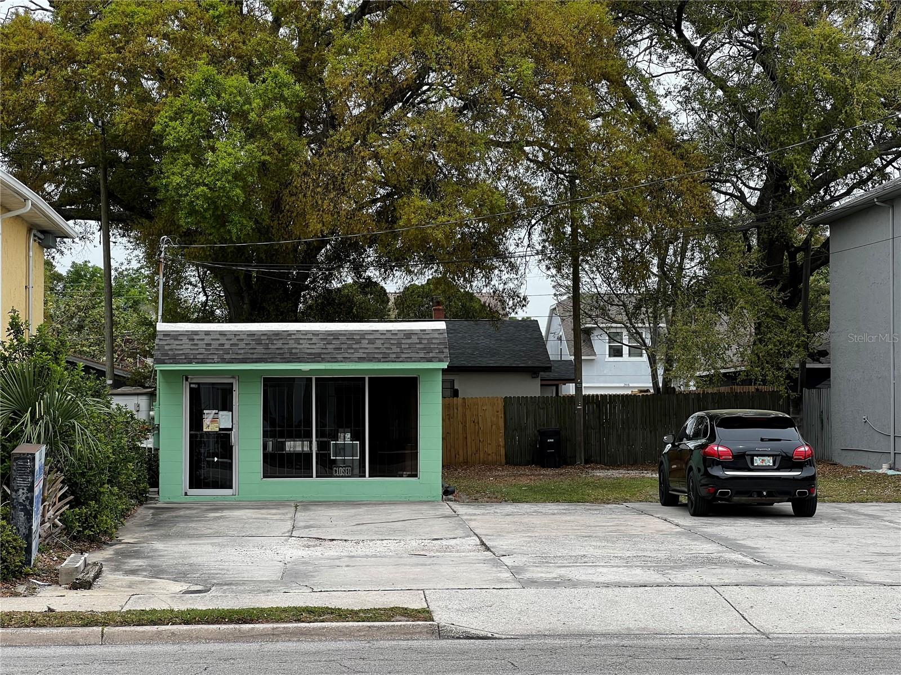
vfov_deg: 19.1
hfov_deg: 25.3
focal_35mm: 77
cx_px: 450
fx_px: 2004
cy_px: 338
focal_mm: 9
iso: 32
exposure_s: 1/336
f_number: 2.8
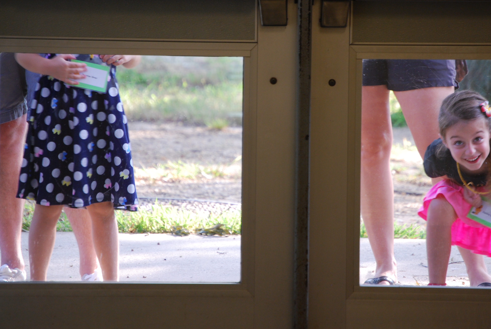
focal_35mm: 367
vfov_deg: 3.8
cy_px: 157
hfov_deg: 5.6
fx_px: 5012
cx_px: 281
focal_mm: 200
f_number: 5.6
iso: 400
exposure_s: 1/30
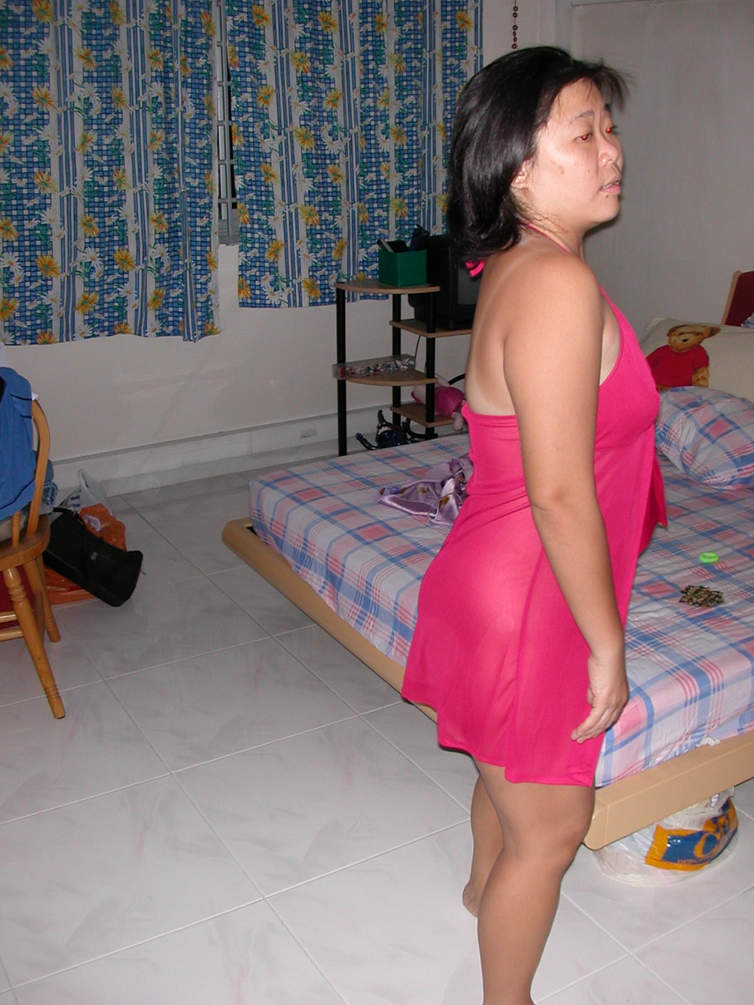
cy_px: 502
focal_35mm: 37
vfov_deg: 50.1
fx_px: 1075
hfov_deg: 38.7
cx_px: 377
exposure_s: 1/59.9
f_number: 2.7
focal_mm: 5.6
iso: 100
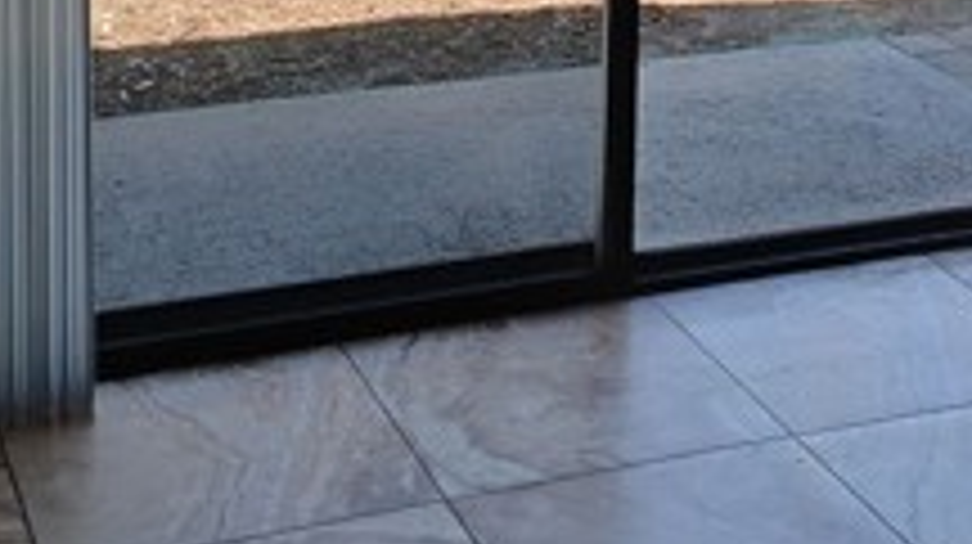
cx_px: 630
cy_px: -220
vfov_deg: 13.7
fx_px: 2163
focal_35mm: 84
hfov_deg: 25.2
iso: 20
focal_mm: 3.98
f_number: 1.8
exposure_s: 1/159
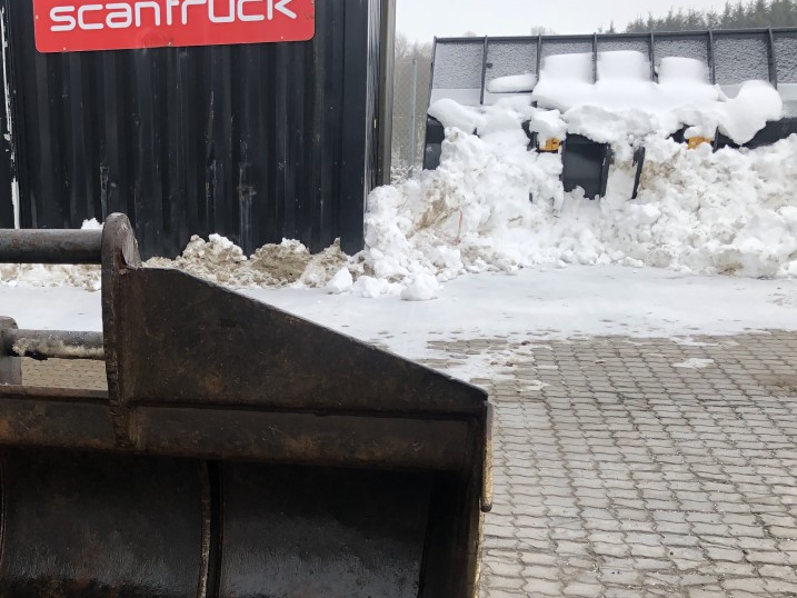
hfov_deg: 36.7
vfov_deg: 28.6
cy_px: 467
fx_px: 1151
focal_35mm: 50
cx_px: 142
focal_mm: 3.99
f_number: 1.8
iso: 40
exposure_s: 1/120
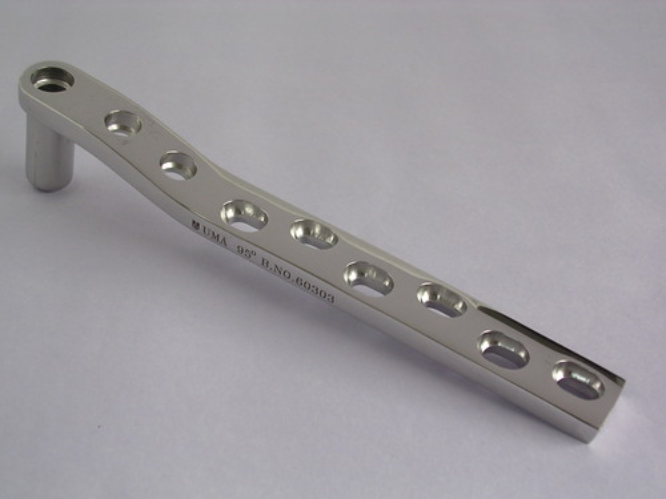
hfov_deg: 36.2
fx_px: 1020
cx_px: 333
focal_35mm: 53
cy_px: 250
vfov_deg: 27.5
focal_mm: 8
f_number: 3.2
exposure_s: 1/16
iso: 100
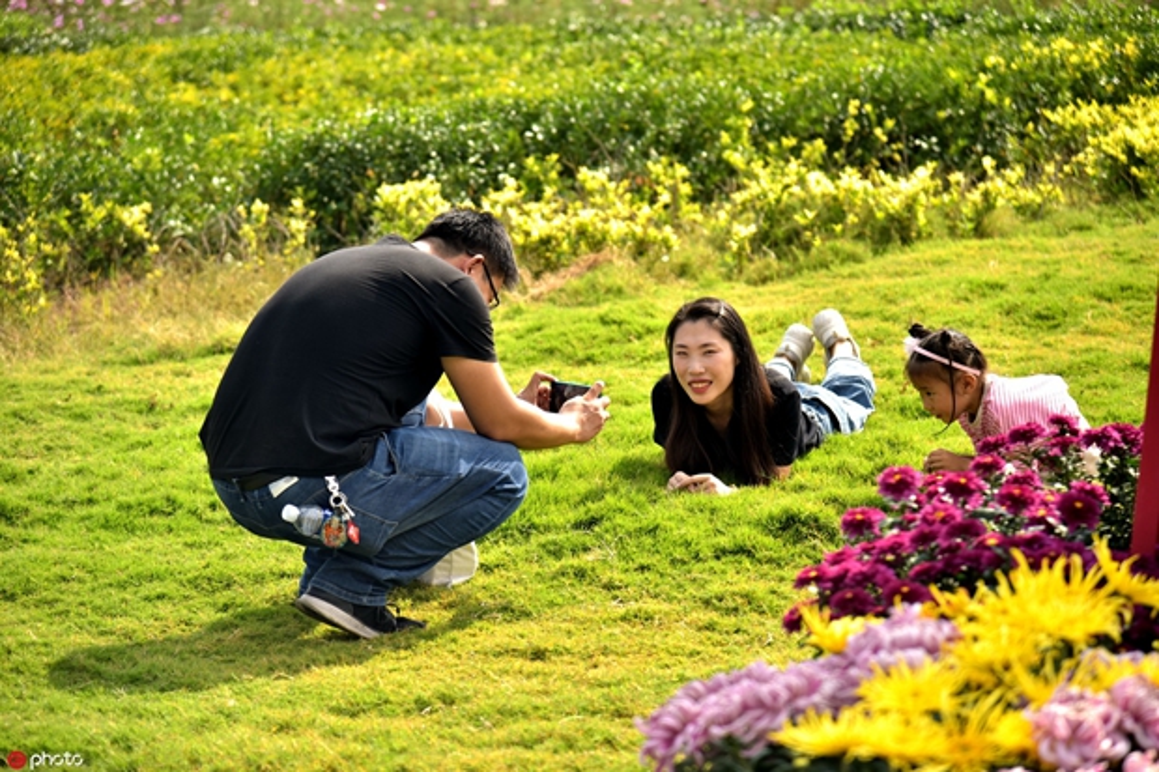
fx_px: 3862
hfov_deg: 17.1
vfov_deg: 11.4
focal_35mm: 120
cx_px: 580
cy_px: 386
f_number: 4
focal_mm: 120
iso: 100
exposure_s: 1/640
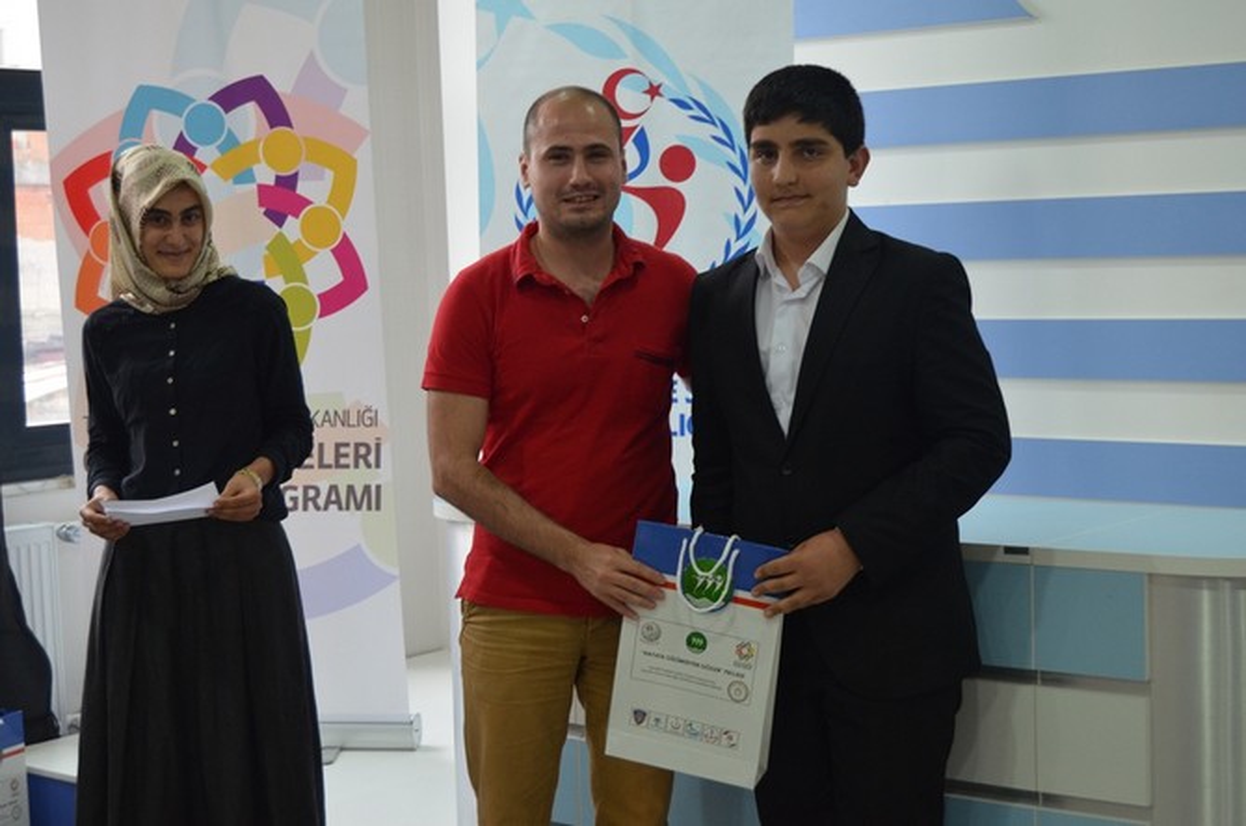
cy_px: 413
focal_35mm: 60
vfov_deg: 22.5
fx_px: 2073
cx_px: 623
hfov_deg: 33.5
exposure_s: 1/30
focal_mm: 40
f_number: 5
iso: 1100
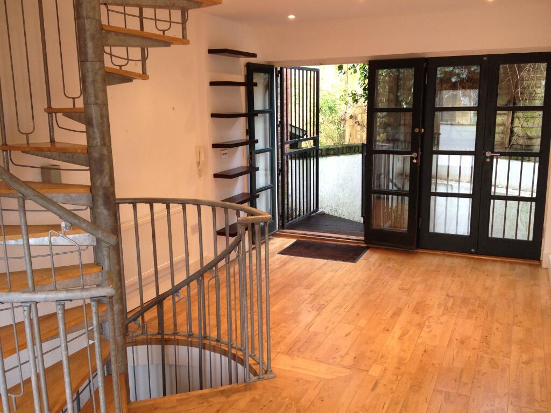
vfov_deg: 40.7
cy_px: 206
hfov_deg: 52.6
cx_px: 276
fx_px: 557
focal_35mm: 35
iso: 64
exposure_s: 1/20
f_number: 2.4
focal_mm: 4.28
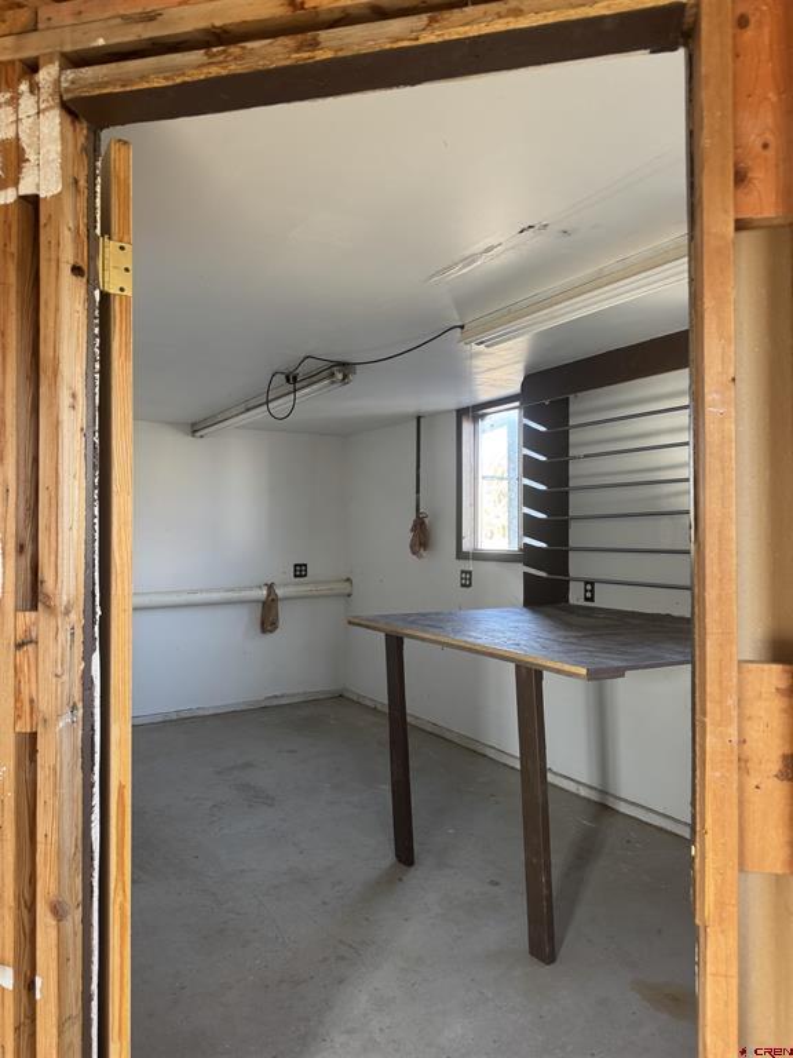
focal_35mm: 24
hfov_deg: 56.8
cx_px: 396
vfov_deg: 71.6
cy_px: 529
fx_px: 733
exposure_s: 1/121
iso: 160
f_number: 1.78
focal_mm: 6.76
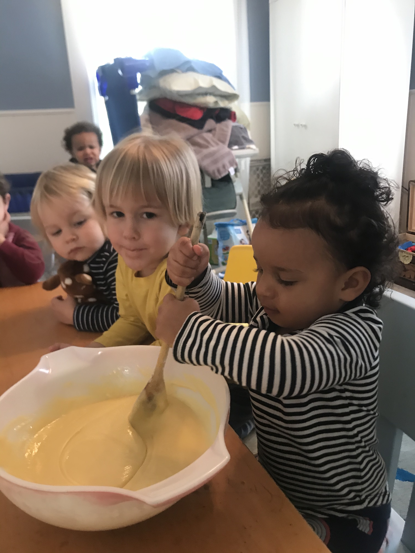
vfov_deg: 63.4
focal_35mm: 28
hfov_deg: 49.7
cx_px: 208
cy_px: 276
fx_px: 448
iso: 50
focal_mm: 3.99
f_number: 1.8
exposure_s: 1/15
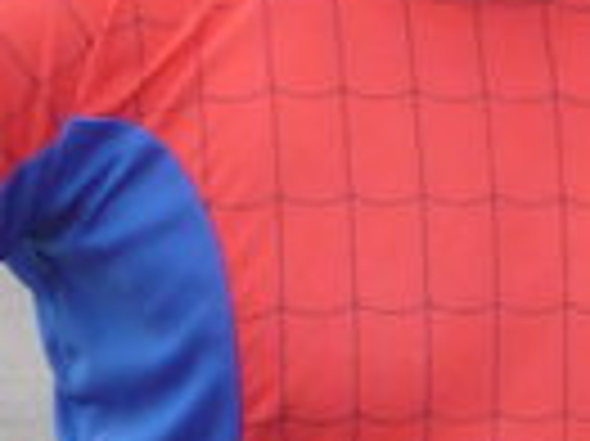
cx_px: 1675
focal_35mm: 252
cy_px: 720
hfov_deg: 7.1
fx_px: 4291
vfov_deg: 5.8
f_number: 2.8
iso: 80
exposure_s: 1/60
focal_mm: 5.5
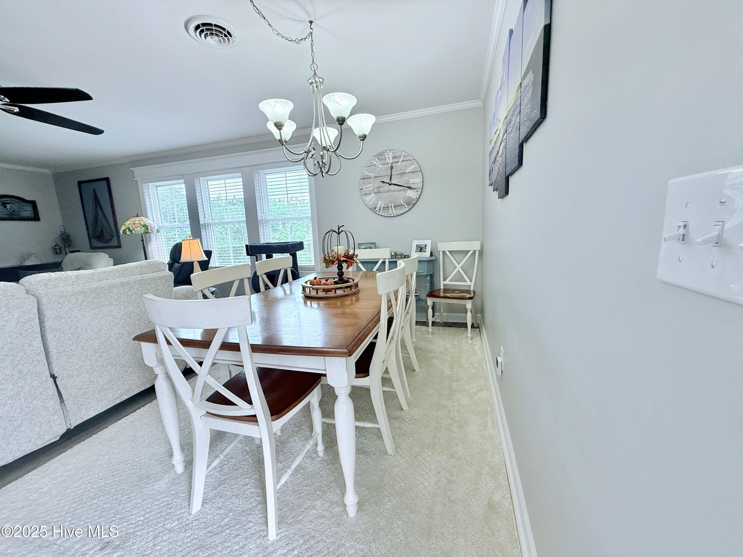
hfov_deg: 102.1
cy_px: 278
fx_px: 300
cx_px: 372
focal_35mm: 14
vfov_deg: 85.7
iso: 200
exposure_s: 1/120
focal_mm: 2.22
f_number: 2.2
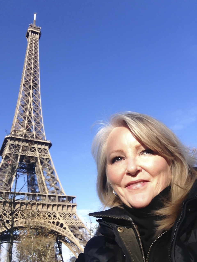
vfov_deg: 52.6
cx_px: 98
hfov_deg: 40.7
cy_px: 131
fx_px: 266
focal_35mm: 35
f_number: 2.4
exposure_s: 1/900
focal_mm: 2.18
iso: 32
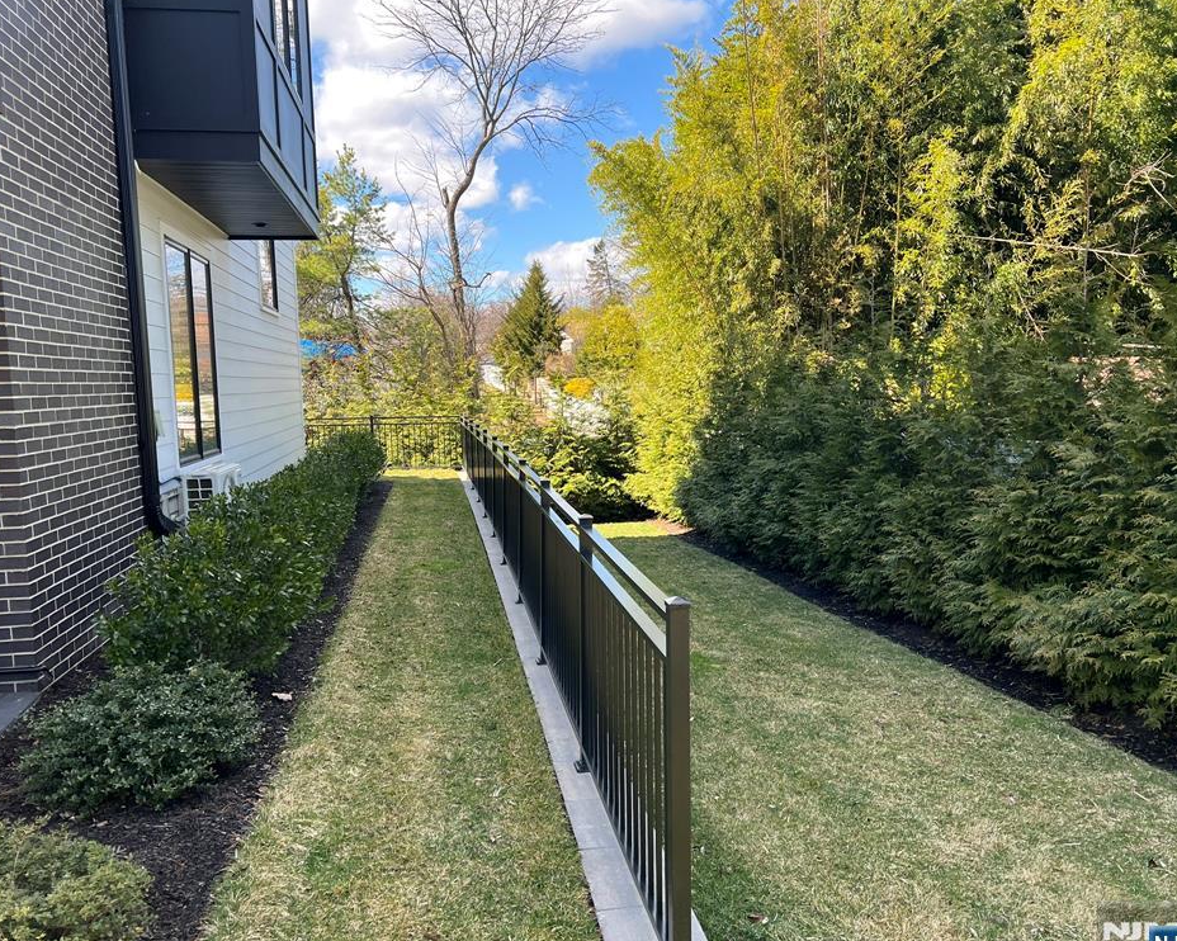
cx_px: 576
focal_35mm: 28
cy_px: 474
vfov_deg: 51.5
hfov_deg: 62.2
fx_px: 975
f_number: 1.5
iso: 50
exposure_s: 1/674
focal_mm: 5.7
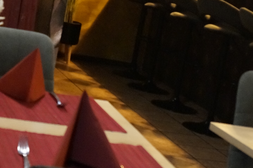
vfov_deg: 12.9
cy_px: -57
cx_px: 32
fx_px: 716
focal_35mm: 102
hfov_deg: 19.7
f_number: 3.5
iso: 6400
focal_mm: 18
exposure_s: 1/50
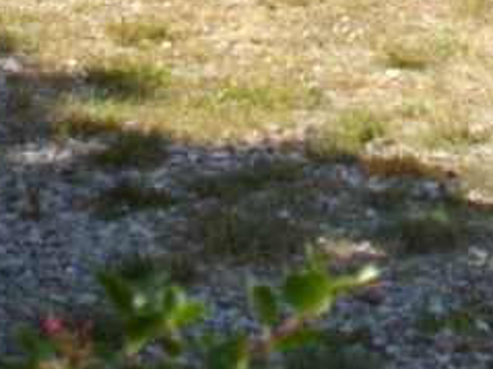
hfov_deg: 8.0
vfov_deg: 5.6
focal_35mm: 248
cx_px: 336
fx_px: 3530
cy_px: -719
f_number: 5.6
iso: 100
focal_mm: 6.2
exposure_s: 1/250
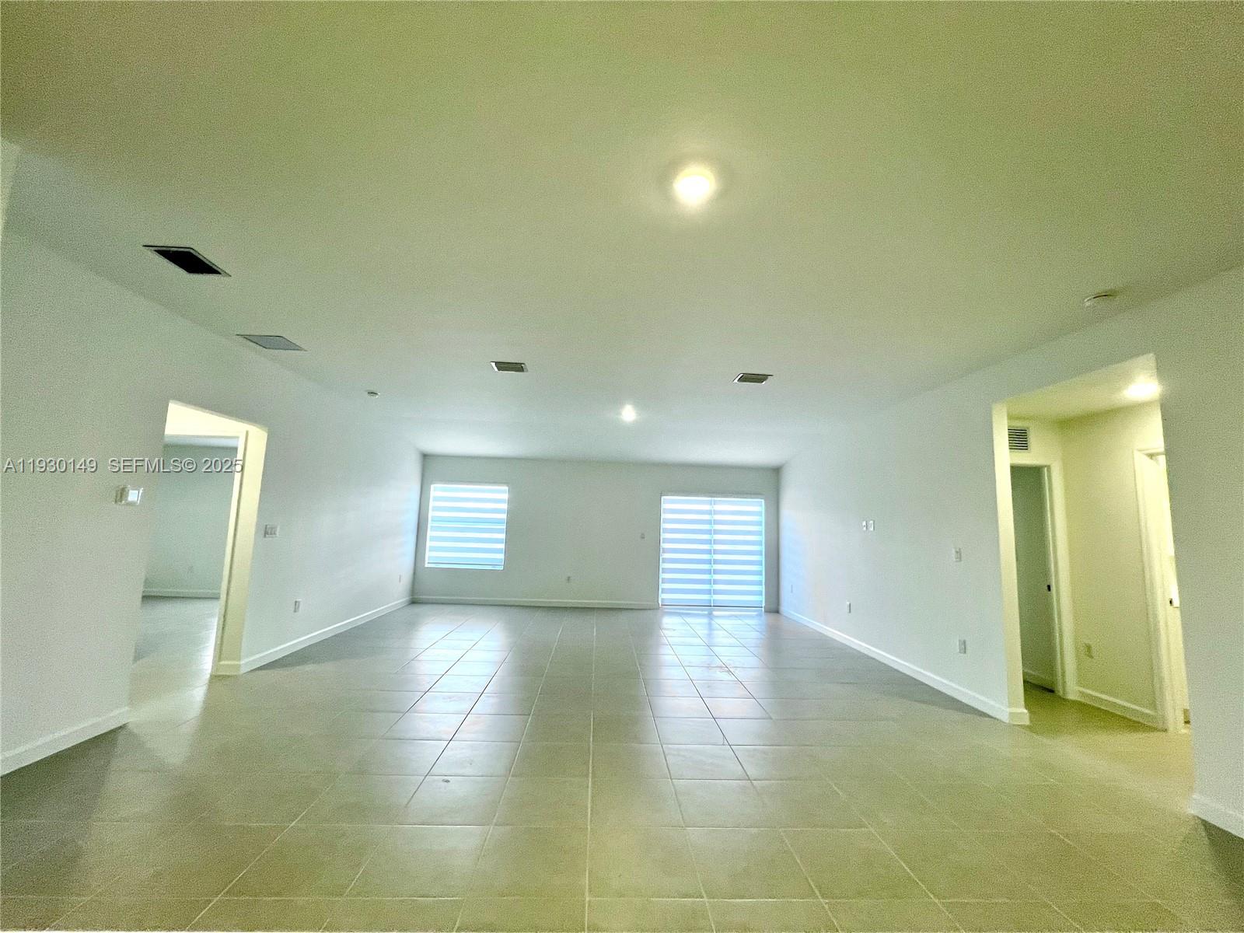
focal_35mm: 13
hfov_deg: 106.2
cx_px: 622
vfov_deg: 89.9
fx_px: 467
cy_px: 466
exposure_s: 1/120
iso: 100
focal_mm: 1.57
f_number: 1.8
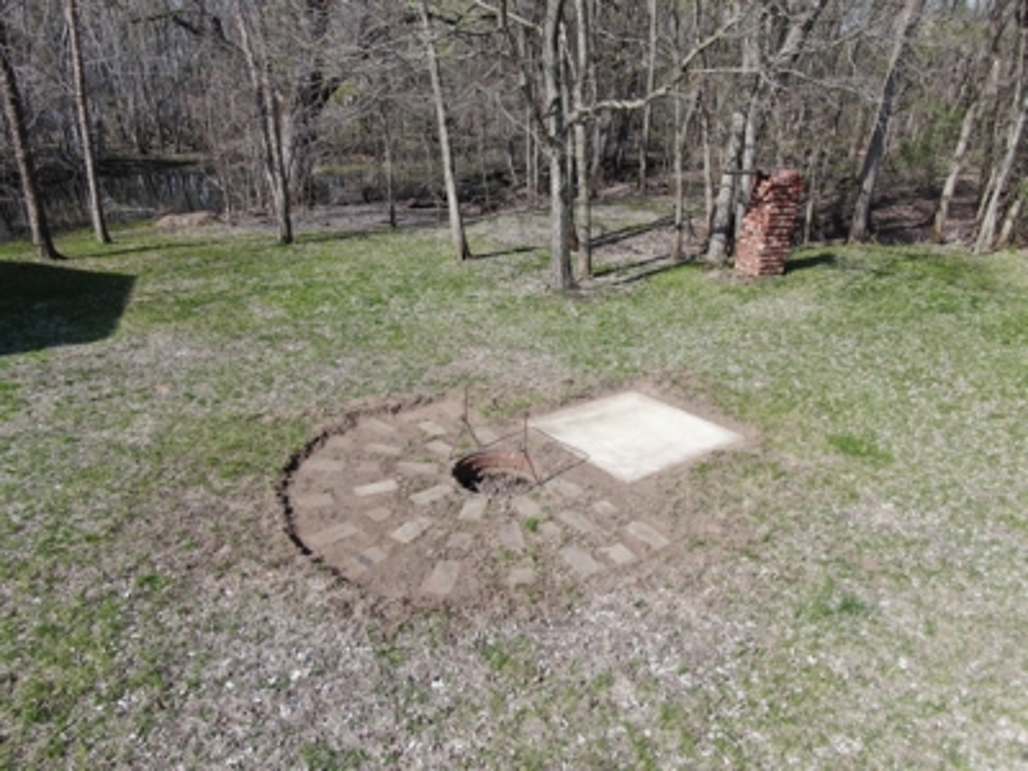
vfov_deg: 56.8
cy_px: 386
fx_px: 713
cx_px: 514
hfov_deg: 71.6
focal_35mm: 24
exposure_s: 1/640
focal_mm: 4.39
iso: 100
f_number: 2.8
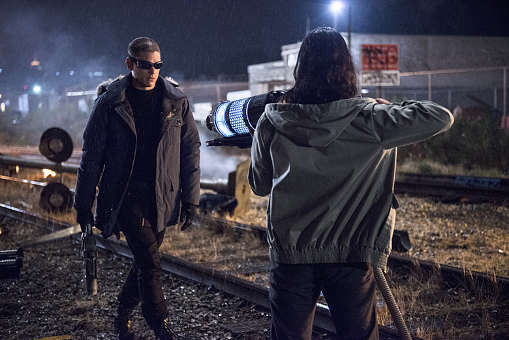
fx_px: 848
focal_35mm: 60
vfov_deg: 22.6
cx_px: 254
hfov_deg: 33.4
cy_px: 170
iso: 4000
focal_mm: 60
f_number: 2.8
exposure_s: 1/160
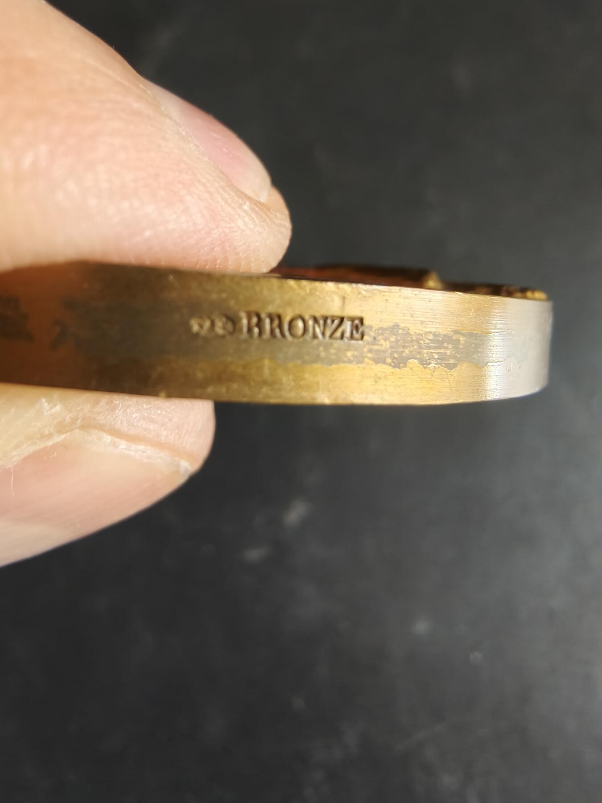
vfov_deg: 73.9
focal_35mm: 23
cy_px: 402
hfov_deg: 58.9
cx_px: 301
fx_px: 533
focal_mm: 2.32
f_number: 2
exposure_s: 1/50
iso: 320
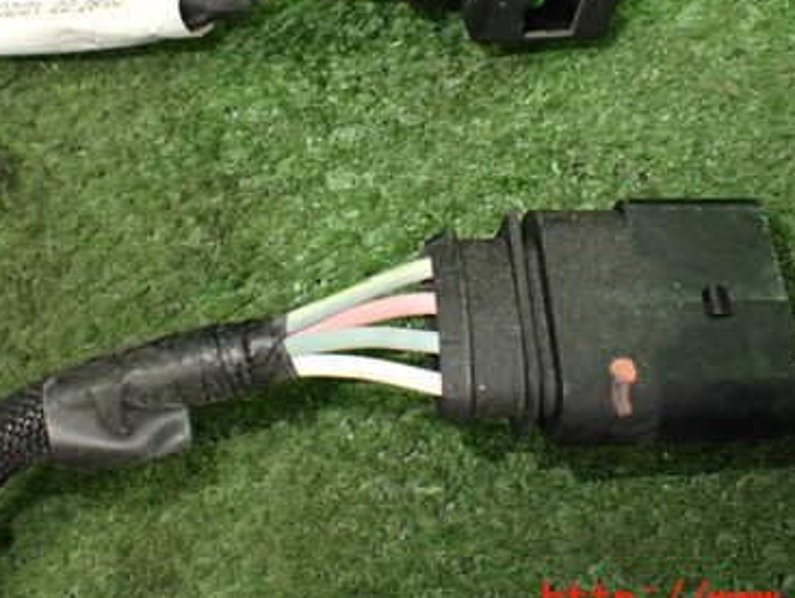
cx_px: 381
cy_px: 143
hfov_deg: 38.9
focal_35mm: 49
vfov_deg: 29.2
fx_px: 1126
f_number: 2.3
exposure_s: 1/125
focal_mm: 5.4
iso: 640
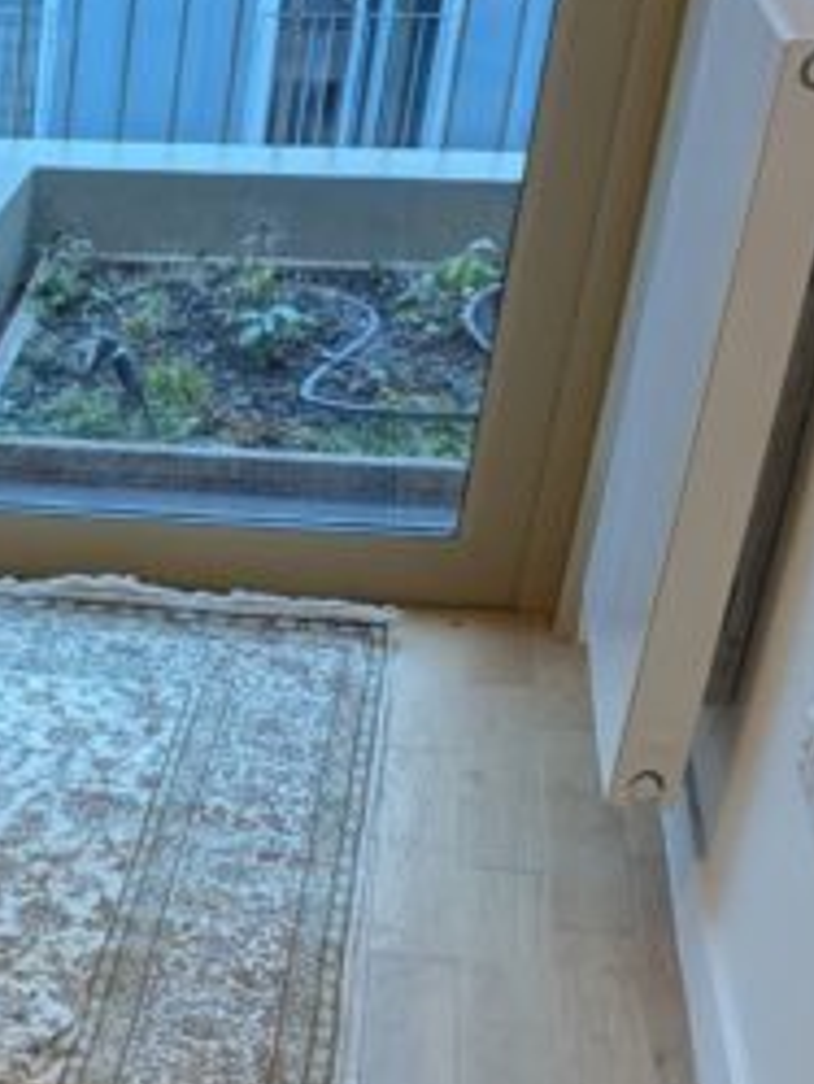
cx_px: -414
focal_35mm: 77
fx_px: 2412
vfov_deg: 23.6
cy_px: 1223
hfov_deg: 17.2
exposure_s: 1/100
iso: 698
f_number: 1.85
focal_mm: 6.81
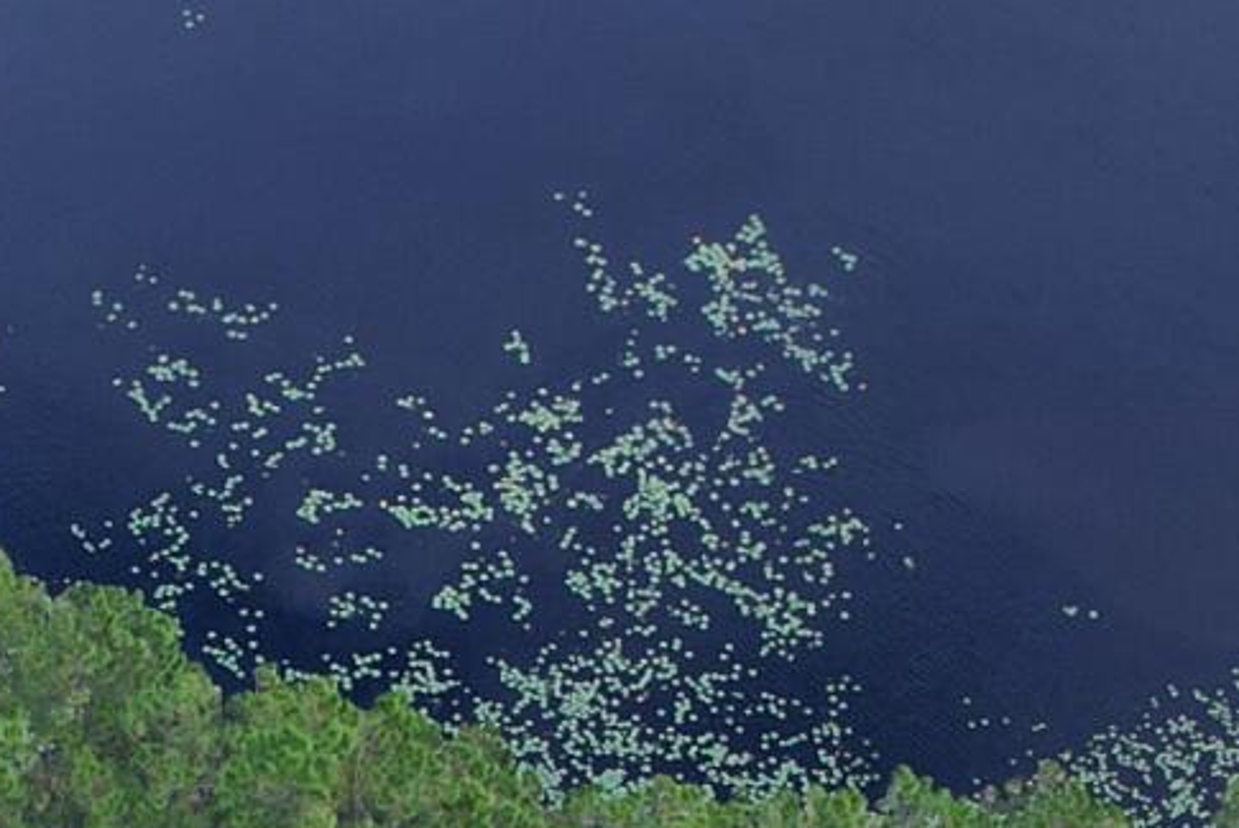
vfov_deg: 9.0
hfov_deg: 14.5
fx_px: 4683
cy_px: 2062
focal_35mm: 136
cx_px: -327
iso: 100
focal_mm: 8.38
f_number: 2.8
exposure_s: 1/20
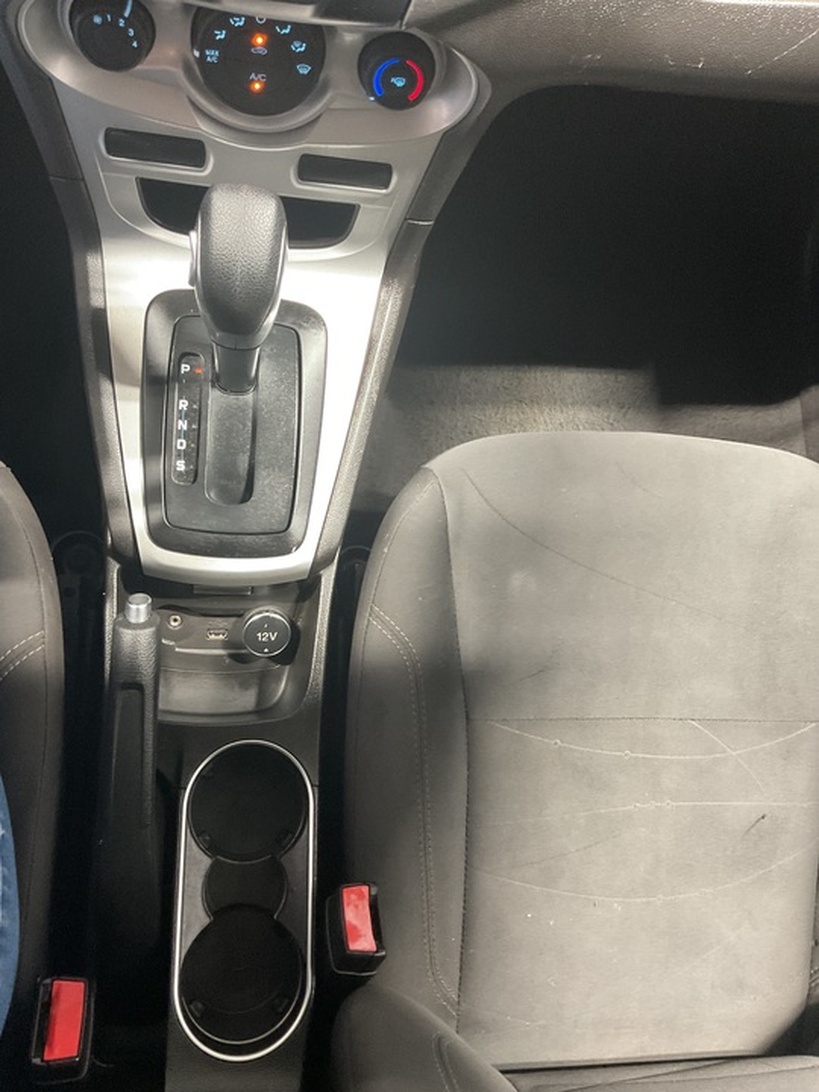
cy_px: 546
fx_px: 915
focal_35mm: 29
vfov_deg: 61.7
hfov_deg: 48.2
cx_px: 410
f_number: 1.8
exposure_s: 1/40
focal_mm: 3
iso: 250
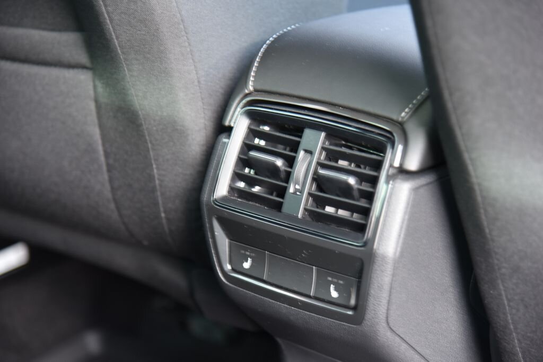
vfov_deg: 11.4
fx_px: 1811
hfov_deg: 17.1
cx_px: 272
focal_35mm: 120
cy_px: 181
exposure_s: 1/10
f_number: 4
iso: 500
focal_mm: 120
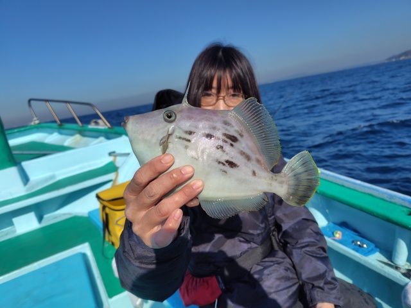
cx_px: 206
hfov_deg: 73.9
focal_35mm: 23
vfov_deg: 58.9
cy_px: 154
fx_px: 273
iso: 50
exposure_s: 1/2445
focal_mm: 5.6
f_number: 1.9
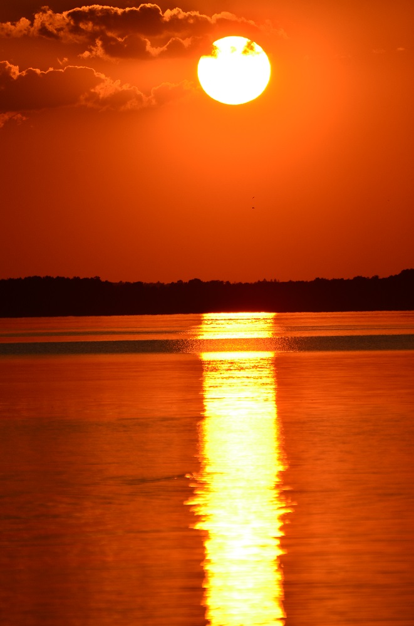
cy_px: 313
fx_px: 7803
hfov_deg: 3.0
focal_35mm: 450
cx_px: 207
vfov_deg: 4.6
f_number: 5.6
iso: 280
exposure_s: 1/8000
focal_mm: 300
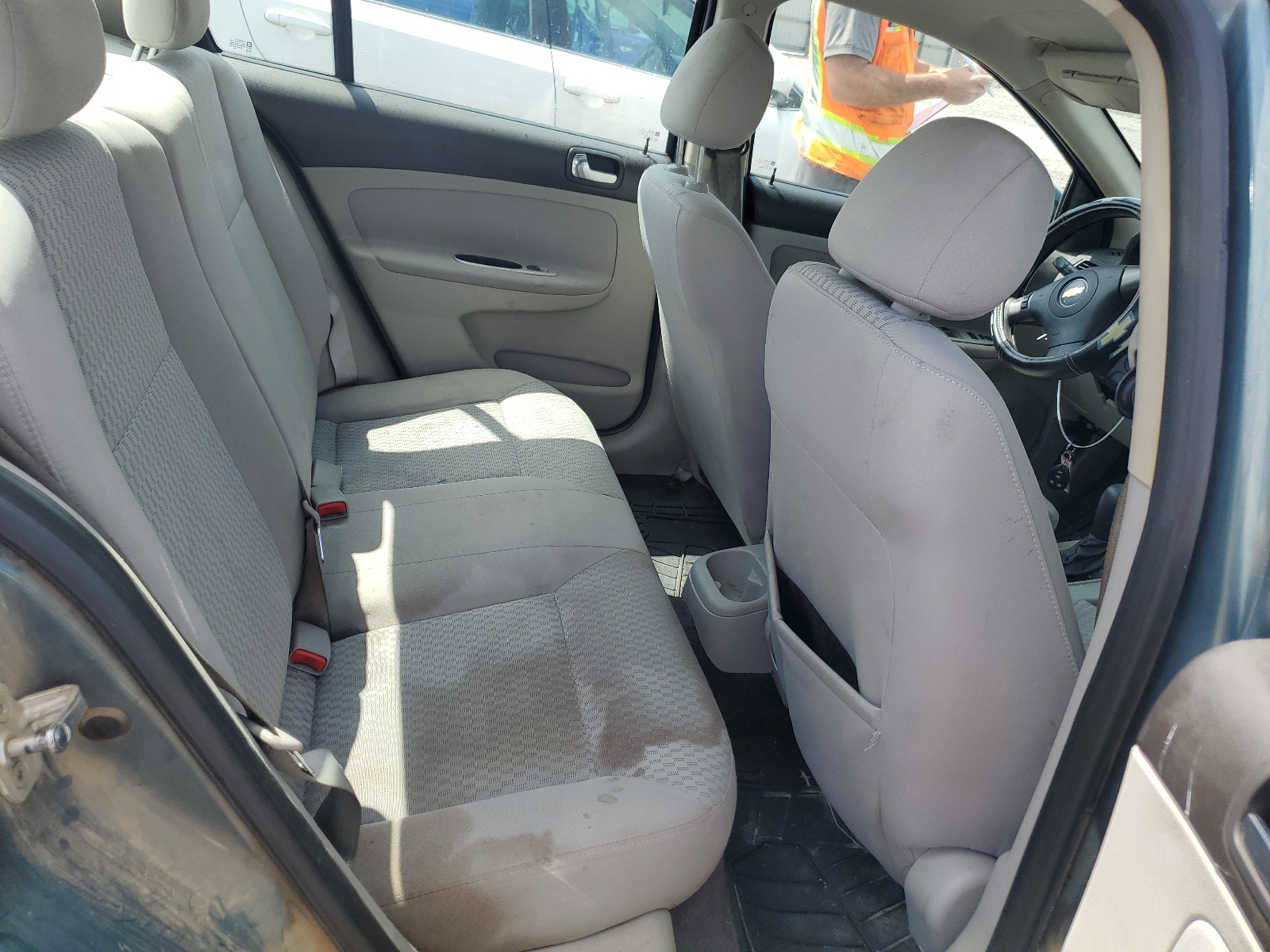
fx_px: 954
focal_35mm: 26
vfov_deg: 53.1
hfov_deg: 67.3
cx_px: 635
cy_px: 476
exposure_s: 1/833
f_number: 1.5
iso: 50
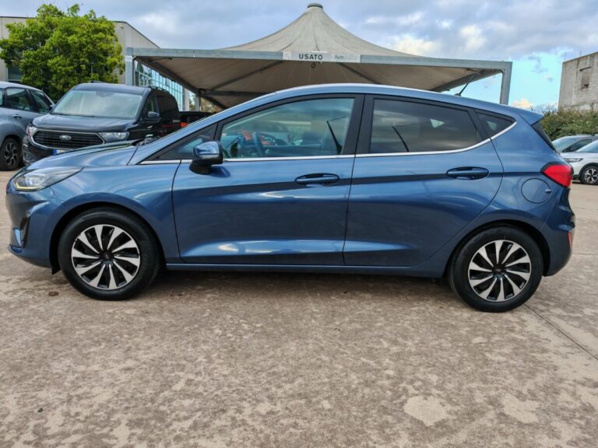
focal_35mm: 27
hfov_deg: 65.3
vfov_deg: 51.4
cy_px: 224
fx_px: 466
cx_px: 299
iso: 50
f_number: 2
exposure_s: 1/370
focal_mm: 6.83
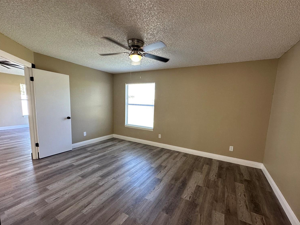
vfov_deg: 81.6
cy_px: 120
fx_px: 130
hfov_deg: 98.1
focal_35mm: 15
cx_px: 159
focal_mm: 2.22
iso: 200
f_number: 2.2
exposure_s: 1/120
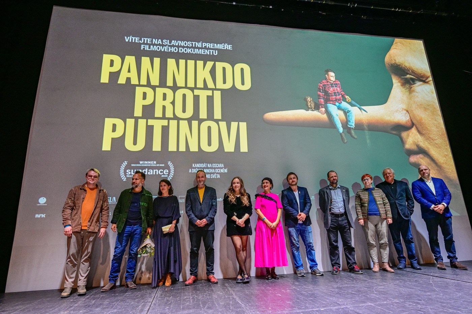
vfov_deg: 60.7
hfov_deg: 82.6
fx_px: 269
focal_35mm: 20
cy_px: 157
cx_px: 236
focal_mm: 20.5
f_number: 4.5
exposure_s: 1/60
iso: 3200
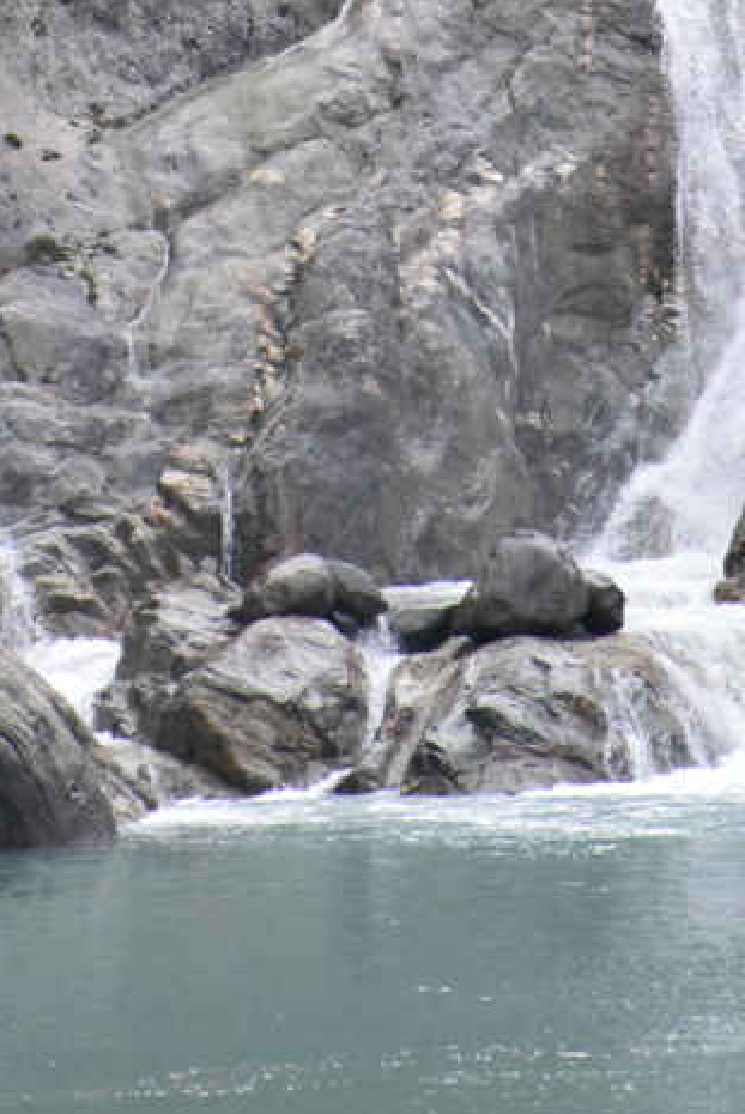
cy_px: -367
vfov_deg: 2.5
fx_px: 25550
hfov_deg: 1.7
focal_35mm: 825
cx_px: 465
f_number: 5.6
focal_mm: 300
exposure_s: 1/640
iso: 5000
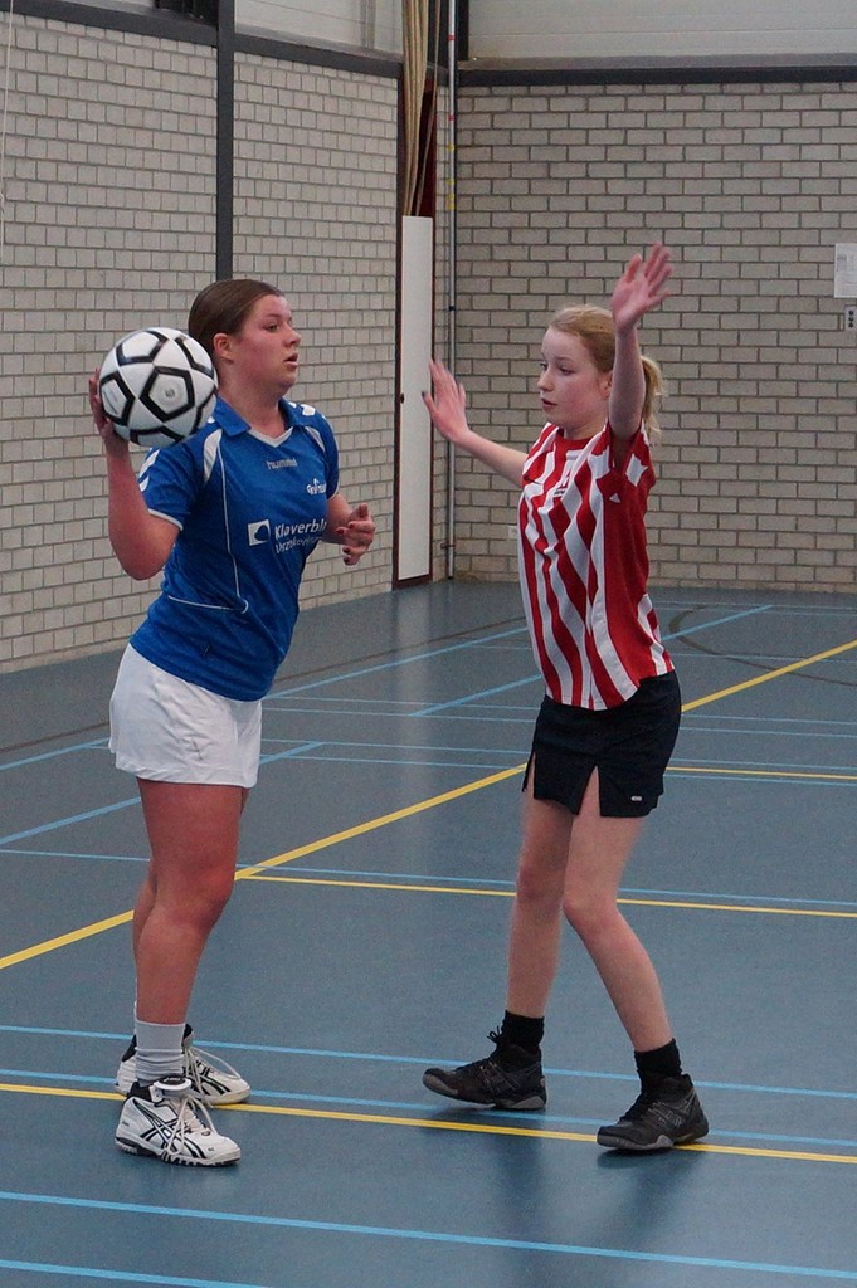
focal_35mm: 39
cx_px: 428
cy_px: 644
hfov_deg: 34.2
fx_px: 1395
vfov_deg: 49.6
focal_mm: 26
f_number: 3.2
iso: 1250
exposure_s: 1/320
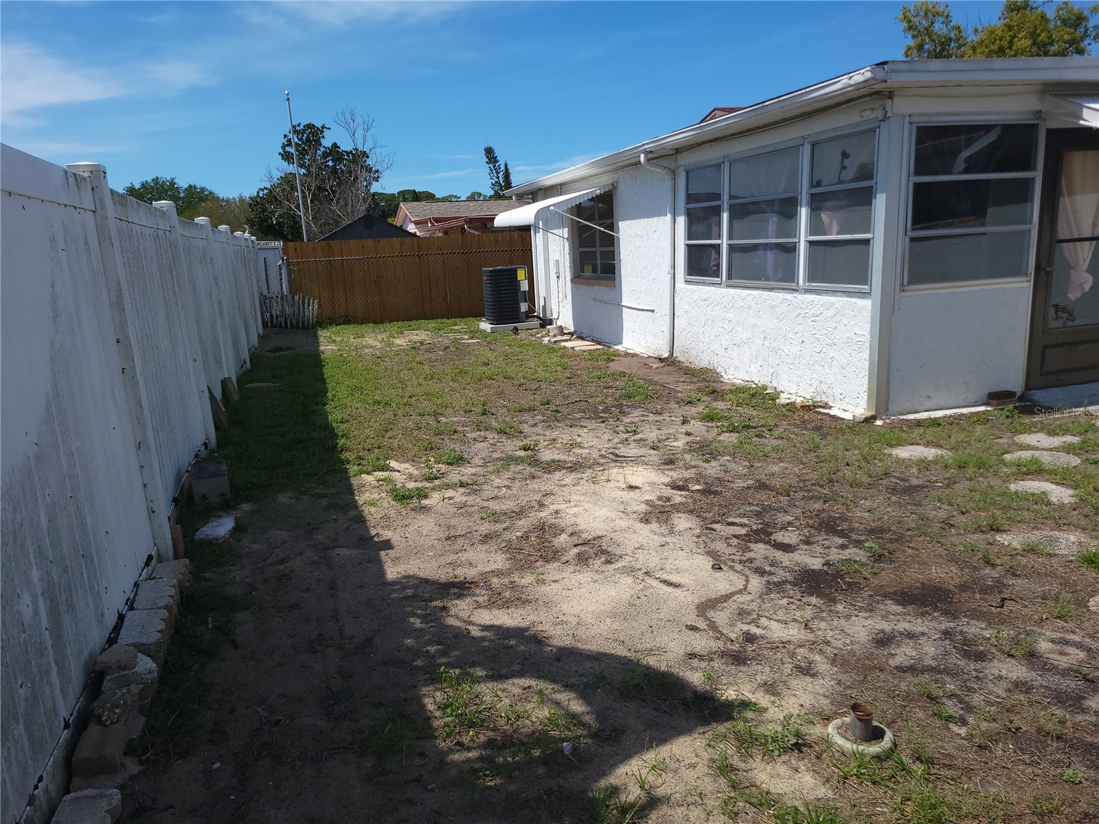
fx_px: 825
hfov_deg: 67.3
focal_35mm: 26
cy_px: 412
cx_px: 550
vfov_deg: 53.1
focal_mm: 5.4
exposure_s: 1/2568
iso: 40
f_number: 1.8
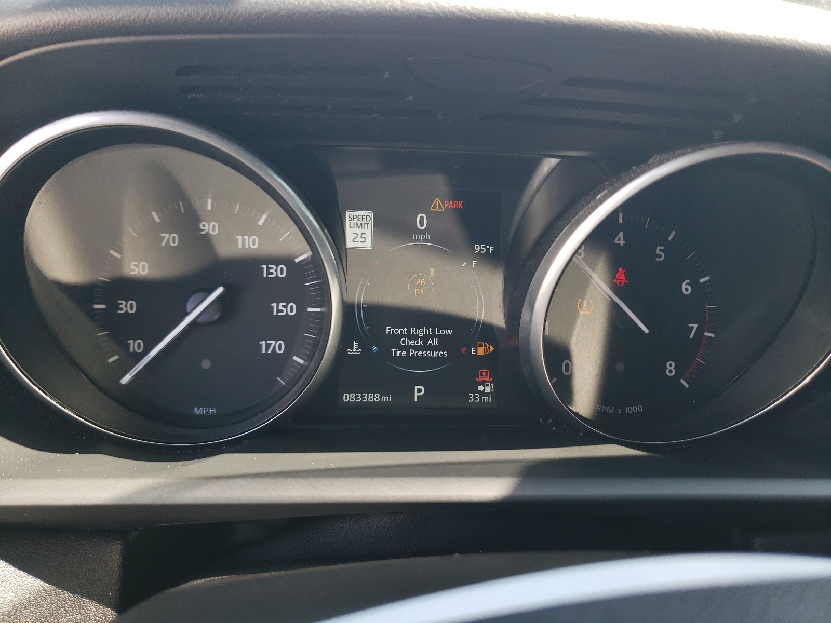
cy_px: 312
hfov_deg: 67.3
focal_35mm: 26
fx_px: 624
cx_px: 416
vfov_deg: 53.1
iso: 50
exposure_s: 1/132
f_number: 1.5
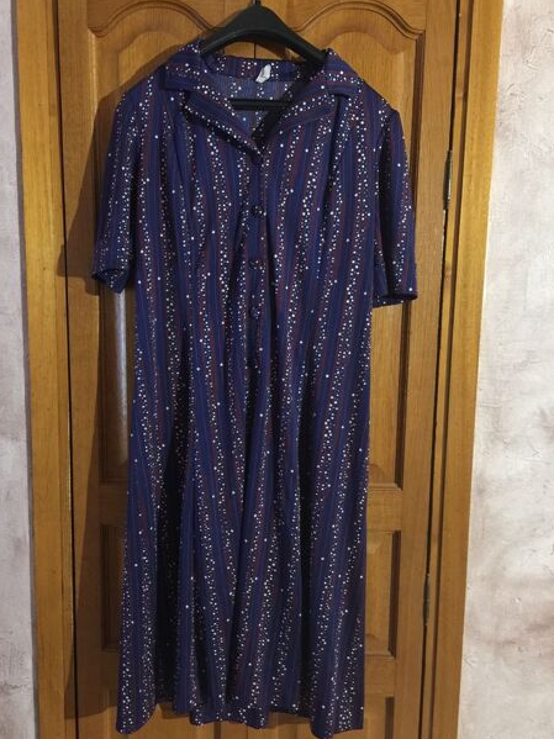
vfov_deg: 58.4
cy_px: 369
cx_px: 265
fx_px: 662
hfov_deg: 45.4
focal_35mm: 31
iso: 125
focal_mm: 4.15
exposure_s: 1/4
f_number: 2.2
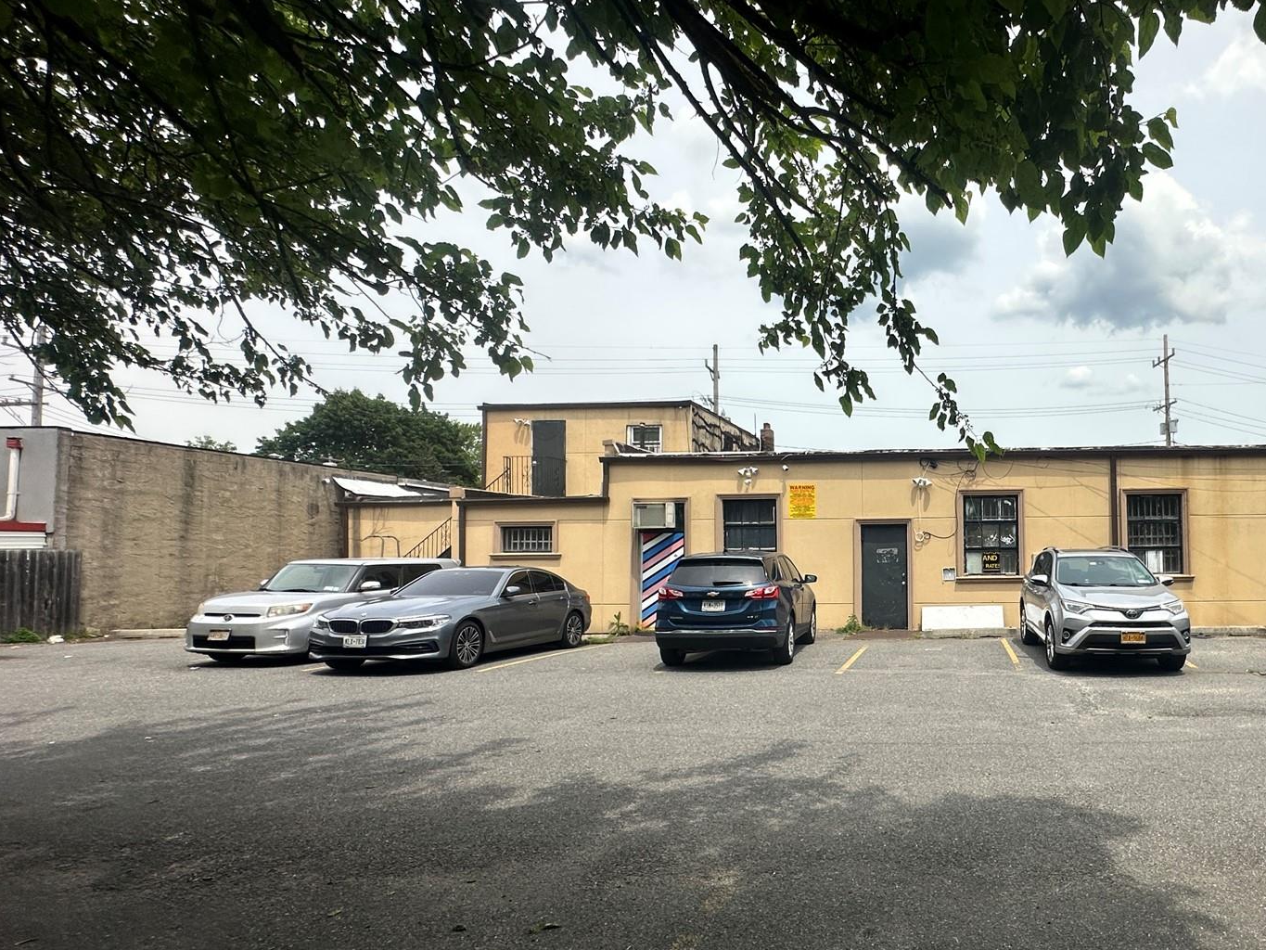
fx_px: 768
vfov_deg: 63.3
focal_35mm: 21
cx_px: 931
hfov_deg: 74.0
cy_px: 520
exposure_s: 1/2747
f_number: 2.2
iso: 50
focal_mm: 2.22
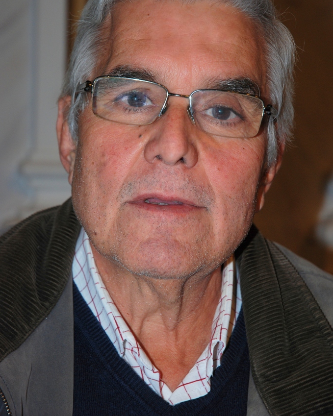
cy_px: 175
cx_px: 166
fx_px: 1466
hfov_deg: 13.0
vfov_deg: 16.2
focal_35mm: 119
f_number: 4.5
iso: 250
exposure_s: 1/60
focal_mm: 70
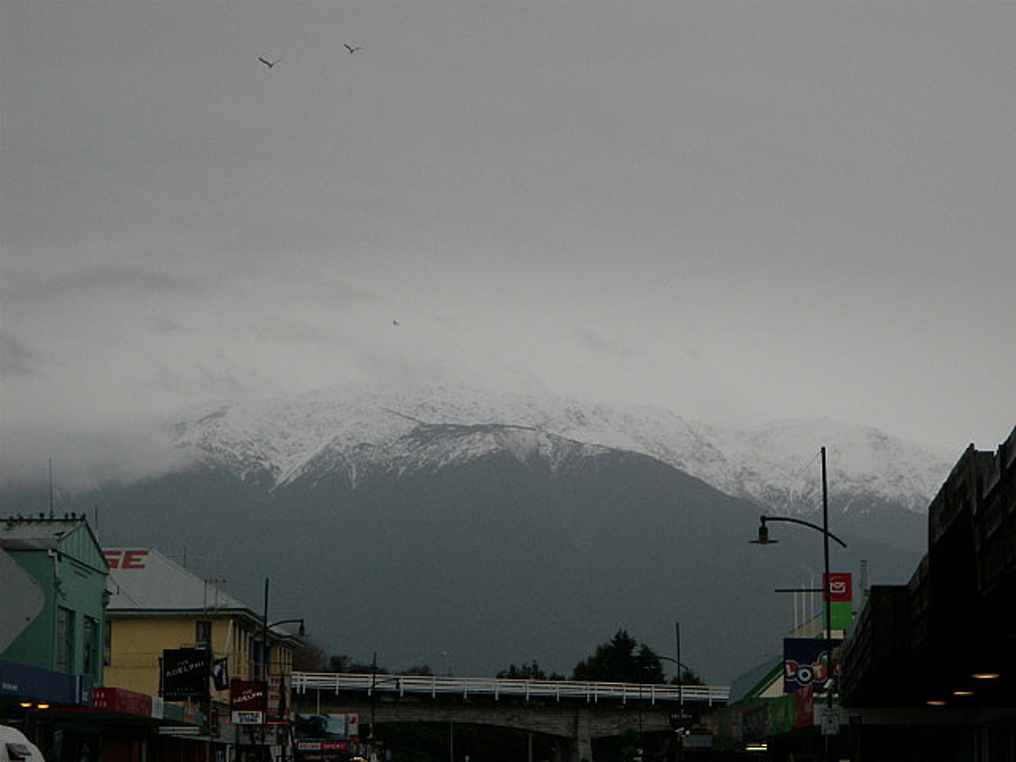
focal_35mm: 102
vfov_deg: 14.5
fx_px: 2994
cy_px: 381
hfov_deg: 19.3
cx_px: 508
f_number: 5.1
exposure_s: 1/500
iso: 200
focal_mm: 18.2
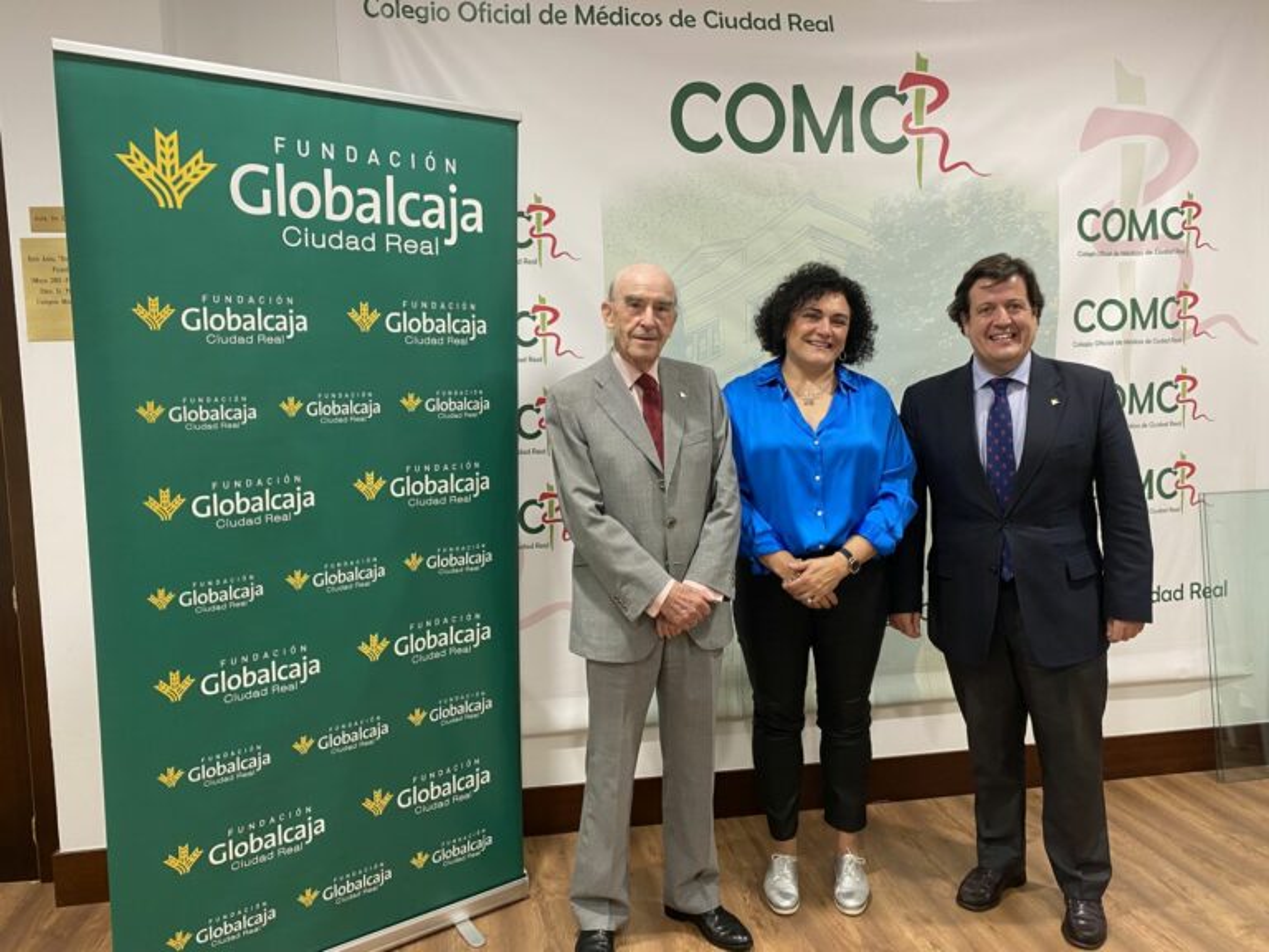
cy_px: 476
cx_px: 634
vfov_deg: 53.1
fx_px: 953
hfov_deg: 67.3
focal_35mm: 26
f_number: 1.8
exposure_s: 1/50
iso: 100
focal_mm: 4.25
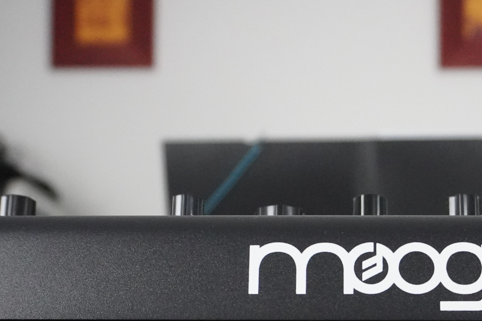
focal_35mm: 63
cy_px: 329
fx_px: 843
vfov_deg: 20.8
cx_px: 358
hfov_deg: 31.4
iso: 6400
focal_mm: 20
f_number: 4
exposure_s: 1/160
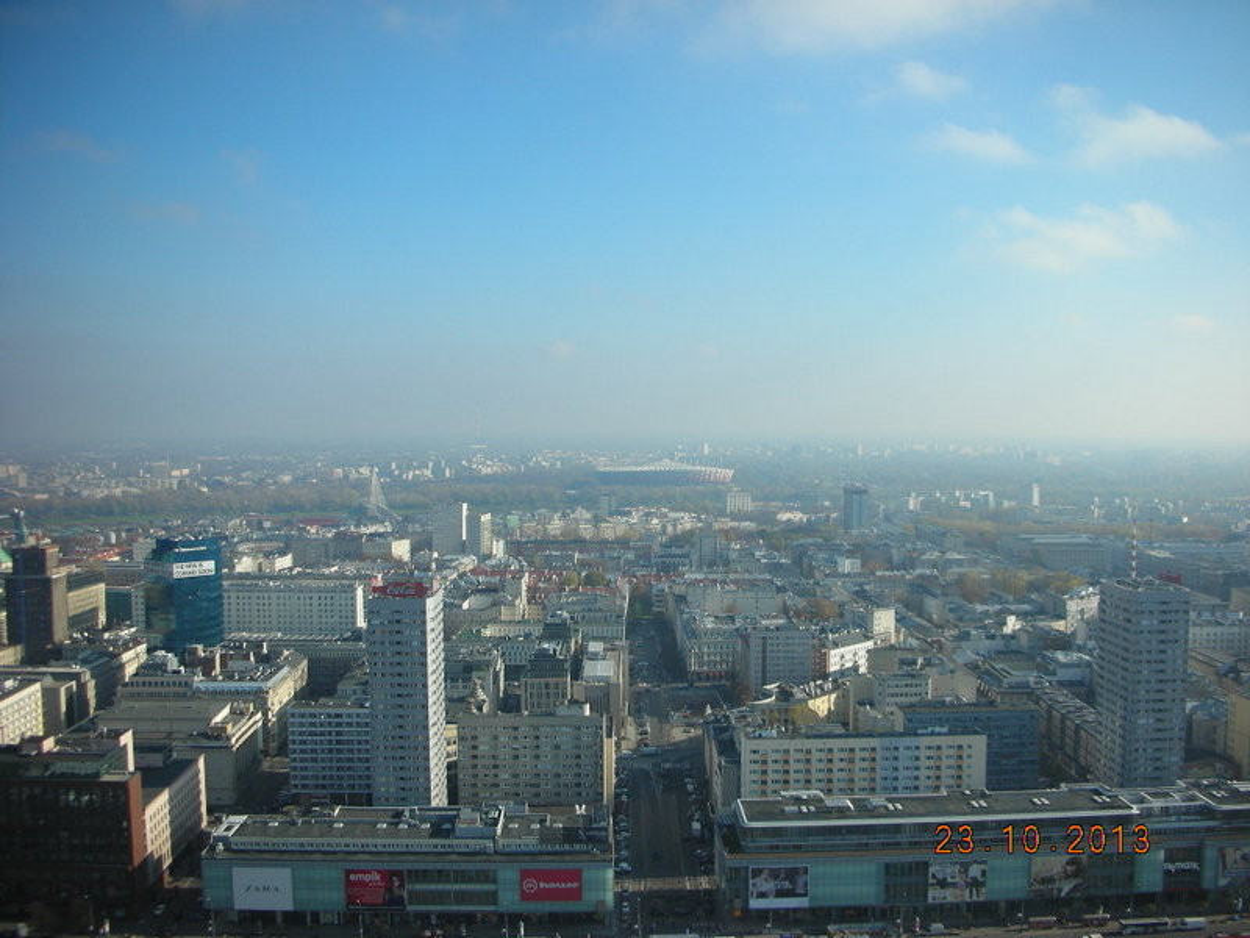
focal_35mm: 35
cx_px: 625
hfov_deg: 52.6
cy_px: 469
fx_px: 1264
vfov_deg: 40.7
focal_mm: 5.8
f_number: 8.5
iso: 50
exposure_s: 1/110
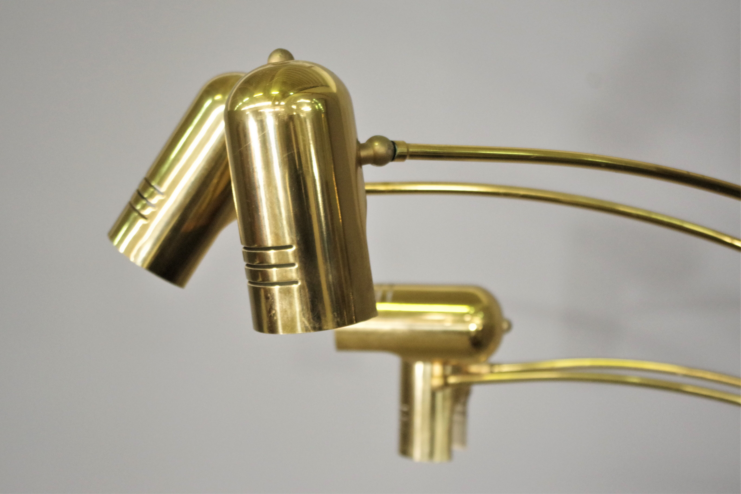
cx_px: 370
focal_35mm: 60
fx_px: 1235
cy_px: 247
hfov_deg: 33.4
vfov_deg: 22.6
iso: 3200
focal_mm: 40
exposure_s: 1/80
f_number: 4.5
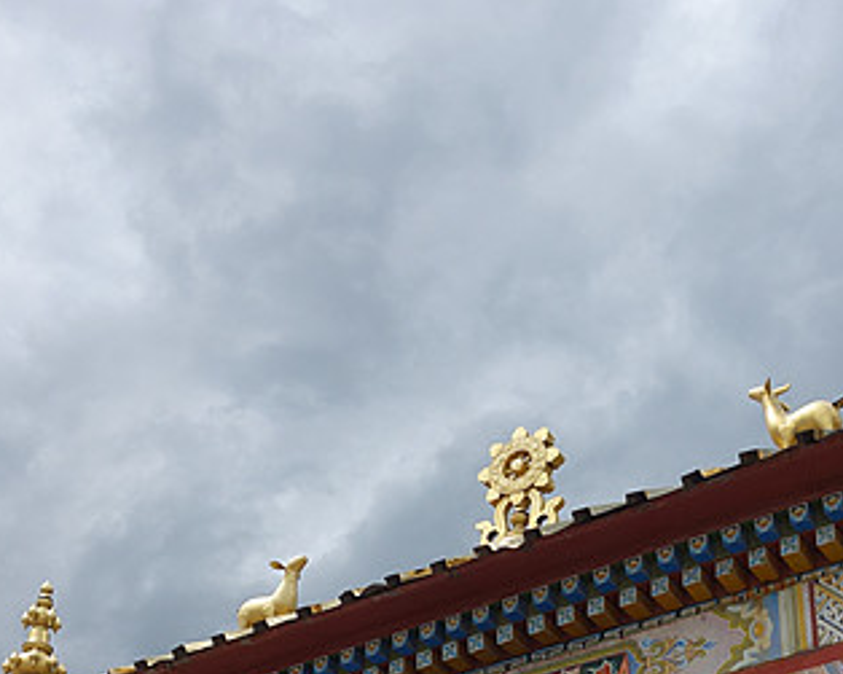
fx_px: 1671
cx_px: 564
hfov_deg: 28.1
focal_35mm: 67
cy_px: 713
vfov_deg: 21.8
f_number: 5.6
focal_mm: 10.4
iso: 125
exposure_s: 1/320
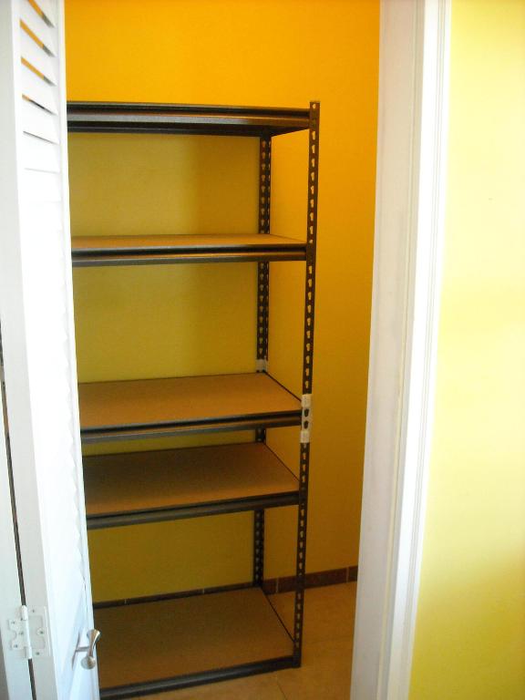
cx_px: 262
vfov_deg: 52.6
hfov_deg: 40.7
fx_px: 708
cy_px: 350
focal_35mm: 35
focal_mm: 5.7
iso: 400
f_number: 2.8
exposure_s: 1/42
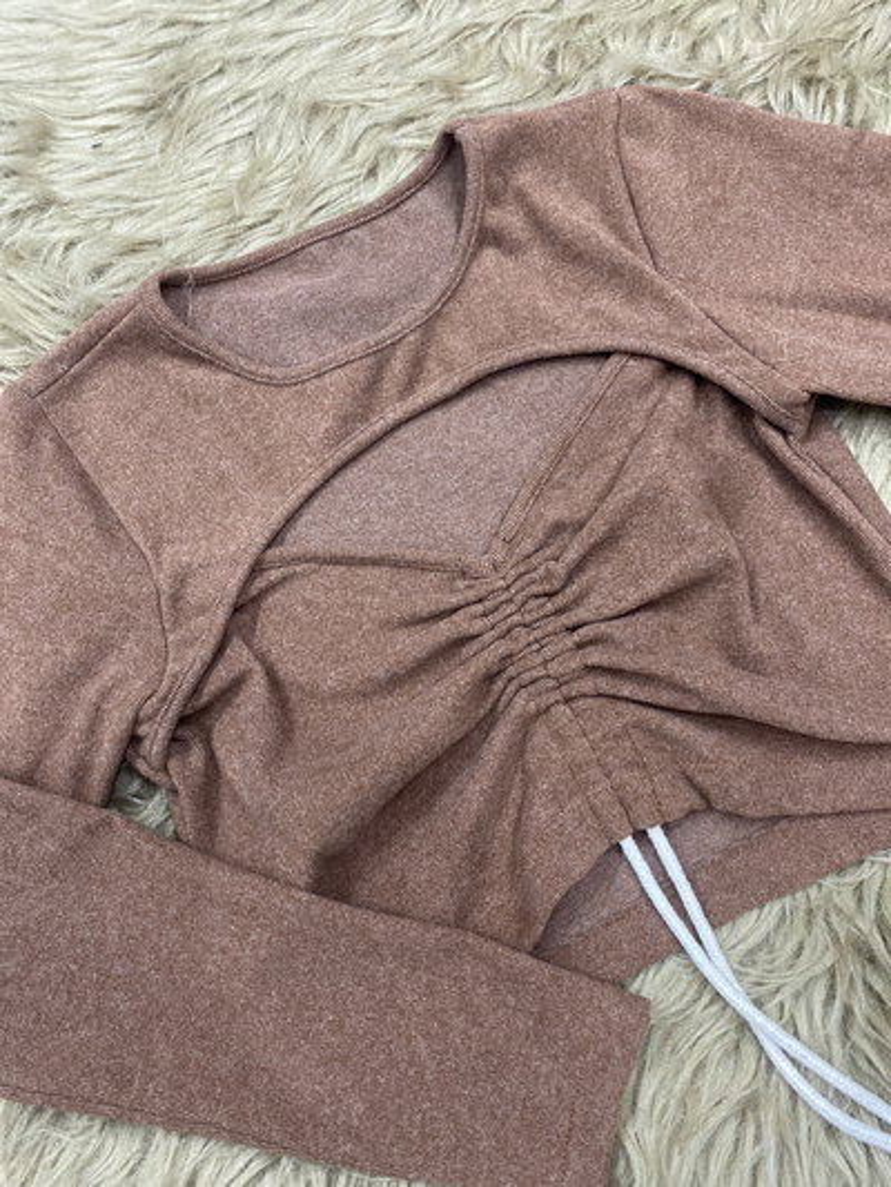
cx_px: 446
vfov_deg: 67.3
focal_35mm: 26
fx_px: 892
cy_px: 594
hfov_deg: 53.1
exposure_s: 1/50
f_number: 1.8
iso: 200
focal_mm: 4.25
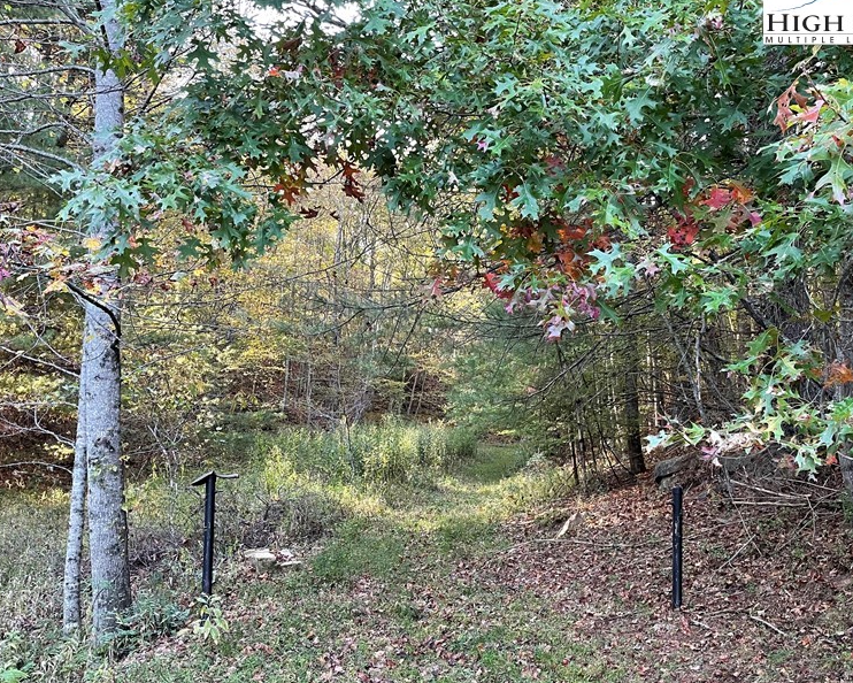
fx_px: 884
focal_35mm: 35
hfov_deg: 51.5
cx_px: 409
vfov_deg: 41.9
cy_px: 428
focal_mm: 4.2
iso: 125
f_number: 1.6
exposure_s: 1/93
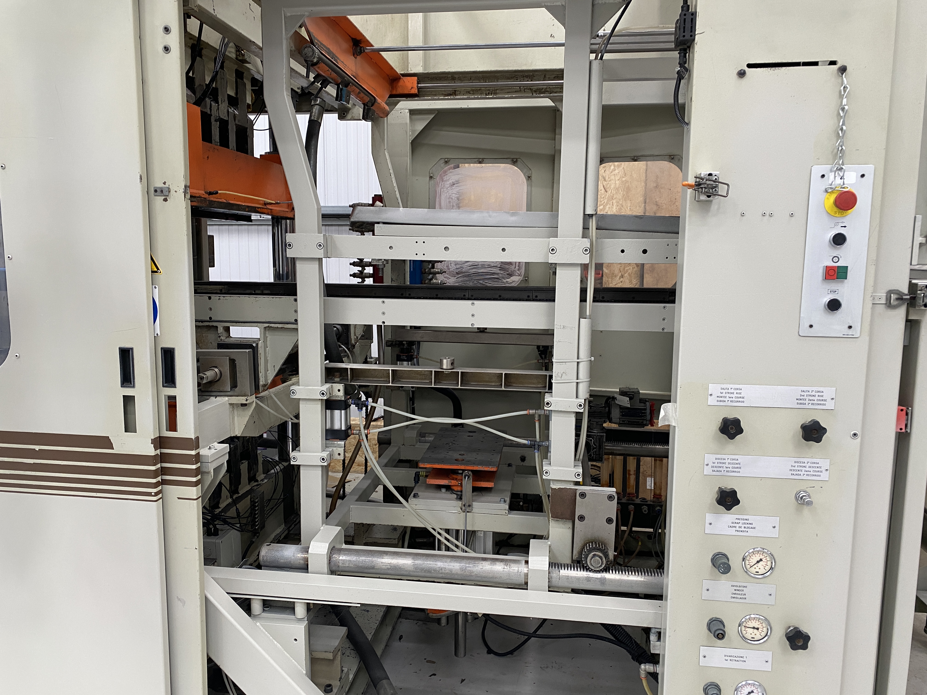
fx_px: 696
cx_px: 464
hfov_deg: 67.3
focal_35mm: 26
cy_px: 348
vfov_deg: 53.1
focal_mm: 4.25
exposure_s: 1/50
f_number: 1.8
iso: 80
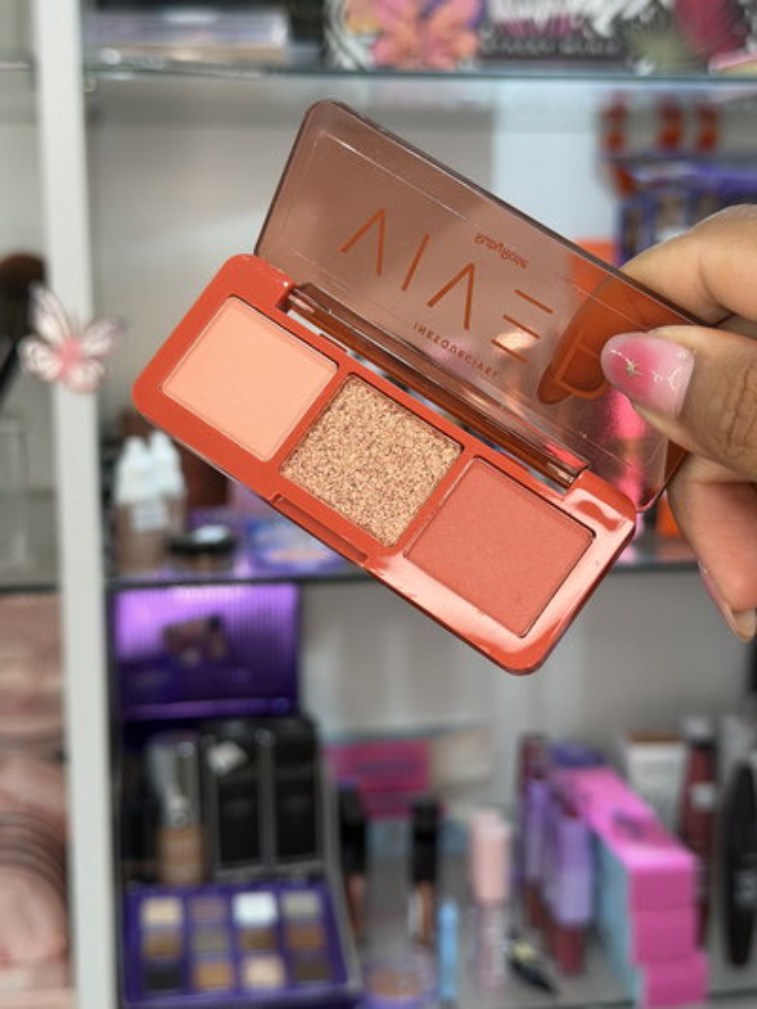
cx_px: 378
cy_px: 504
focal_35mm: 48
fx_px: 1399
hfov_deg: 30.3
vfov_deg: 39.6
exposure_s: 1/100
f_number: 1.78
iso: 64
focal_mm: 6.76
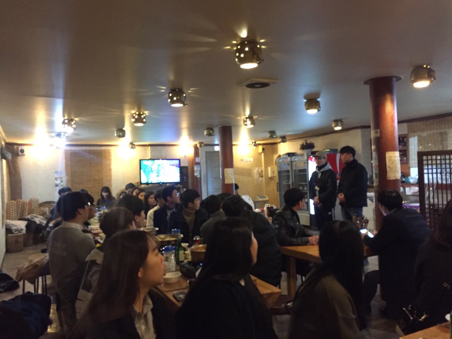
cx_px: 226
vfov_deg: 48.2
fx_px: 379
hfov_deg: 61.7
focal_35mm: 29
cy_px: 170
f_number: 2.2
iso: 400
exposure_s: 1/15
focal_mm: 4.15
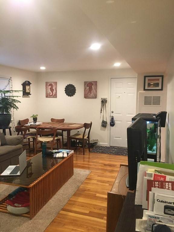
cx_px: 87
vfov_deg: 61.7
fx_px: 194
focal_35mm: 29
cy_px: 116
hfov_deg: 48.2
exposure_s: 1/30
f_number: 2.2
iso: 125
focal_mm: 4.15
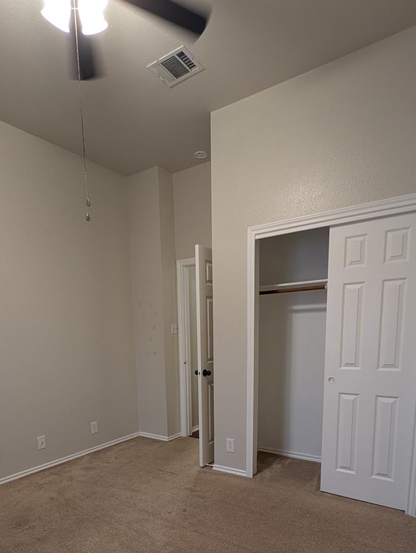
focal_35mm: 21
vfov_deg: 75.5
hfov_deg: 63.5
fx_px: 336
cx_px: 192
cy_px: 385
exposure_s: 1/24
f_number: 1.95
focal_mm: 2.23
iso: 82
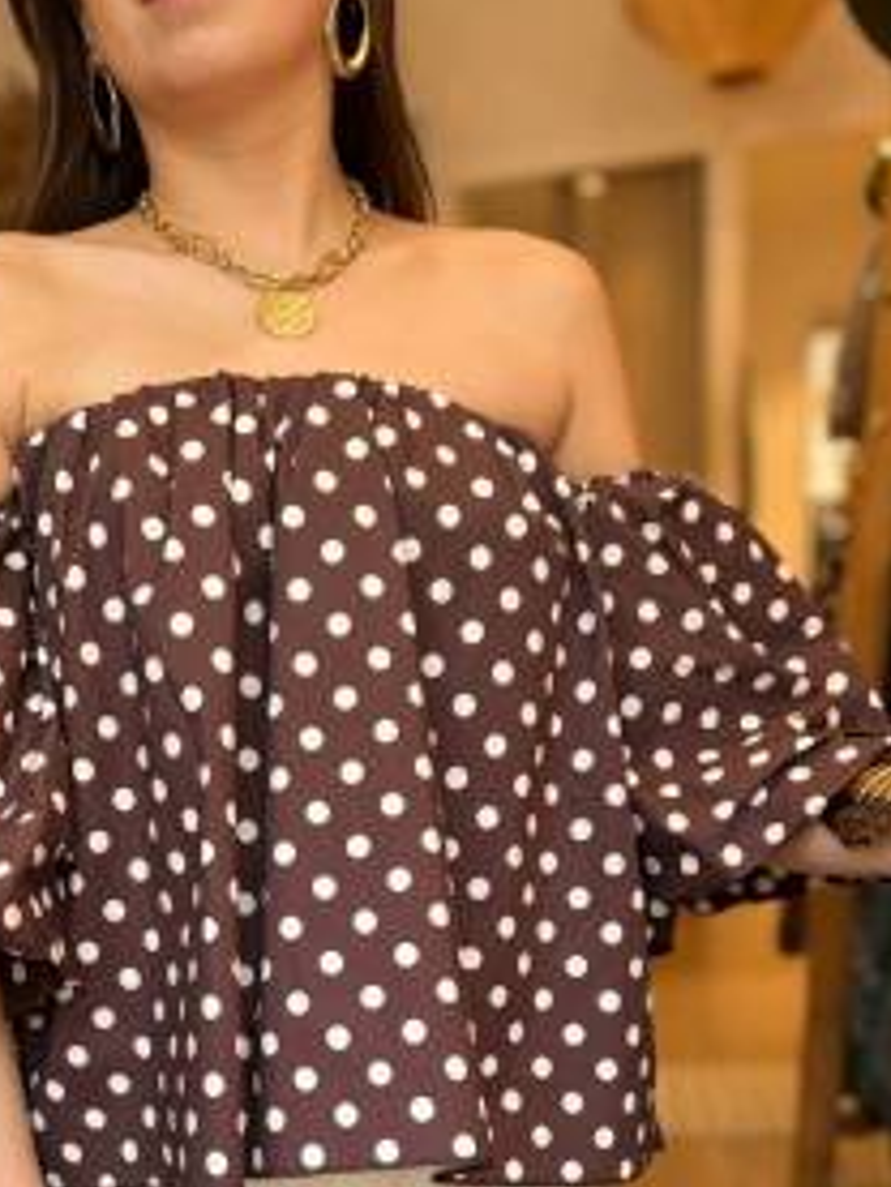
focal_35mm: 45
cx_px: 227
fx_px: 1543
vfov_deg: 40.0
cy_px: 986
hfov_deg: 31.6
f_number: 1.6
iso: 80
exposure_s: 1/100
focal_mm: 5.96
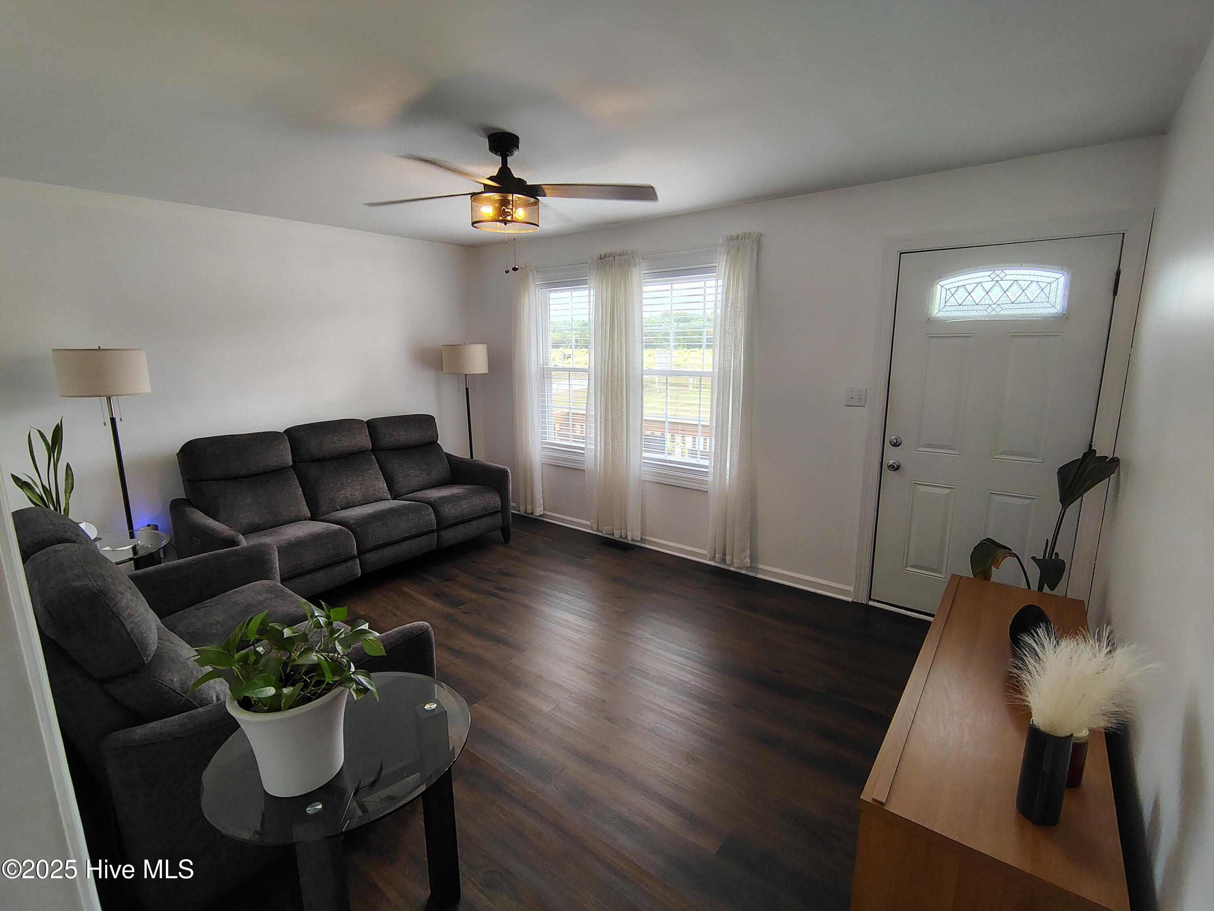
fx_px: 561
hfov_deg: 94.5
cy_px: 456
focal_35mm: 16
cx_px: 607
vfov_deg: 78.1
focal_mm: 2.13
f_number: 2.2
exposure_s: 1/60
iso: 330
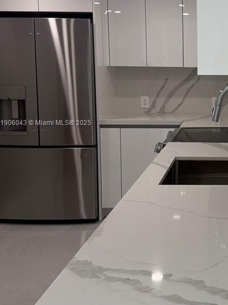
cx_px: 238
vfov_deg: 36.7
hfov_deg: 26.3
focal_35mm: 52
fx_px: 457
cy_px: 123
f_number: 1.78
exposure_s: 1/230
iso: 160
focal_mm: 6.76
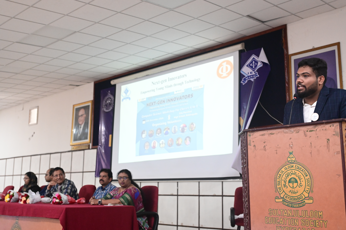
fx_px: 403
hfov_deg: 46.4
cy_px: 115
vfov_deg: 31.9
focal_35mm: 42
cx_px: 173
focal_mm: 42
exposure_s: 1/125
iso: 6400
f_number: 4
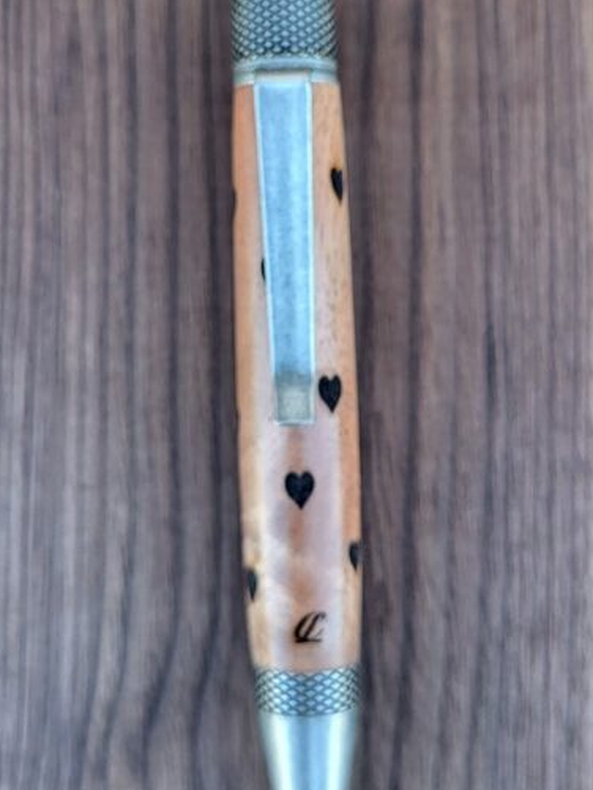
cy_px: 366
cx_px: 312
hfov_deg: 26.1
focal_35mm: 56
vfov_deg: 34.3
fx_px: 1279
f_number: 1.8
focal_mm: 5.4
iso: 100
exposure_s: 1/100
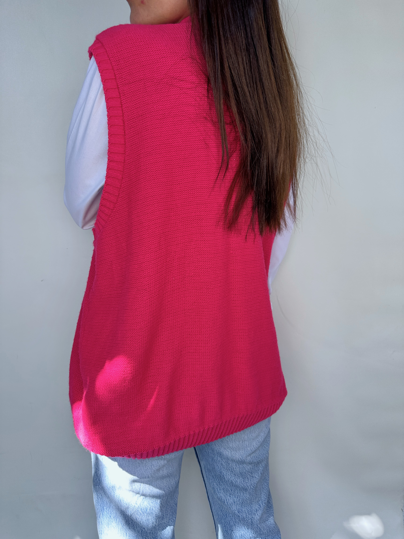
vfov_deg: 71.6
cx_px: 202
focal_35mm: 24
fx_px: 373
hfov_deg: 56.8
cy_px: 270
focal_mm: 6.86
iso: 64
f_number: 1.78
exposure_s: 1/242
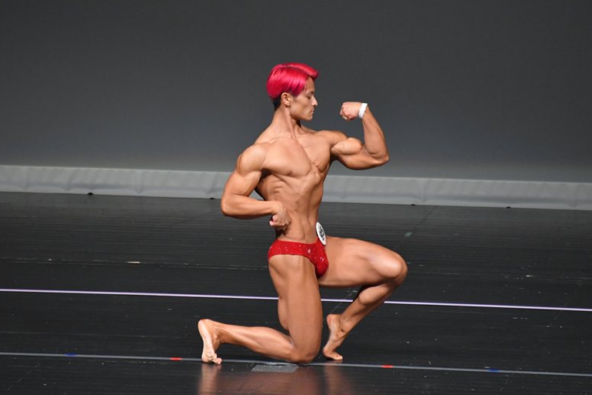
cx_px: 296
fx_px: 7447
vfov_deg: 3.0
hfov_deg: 4.6
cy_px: 197
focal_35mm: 453
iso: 4000
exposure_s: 1/400
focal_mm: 300
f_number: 5.6
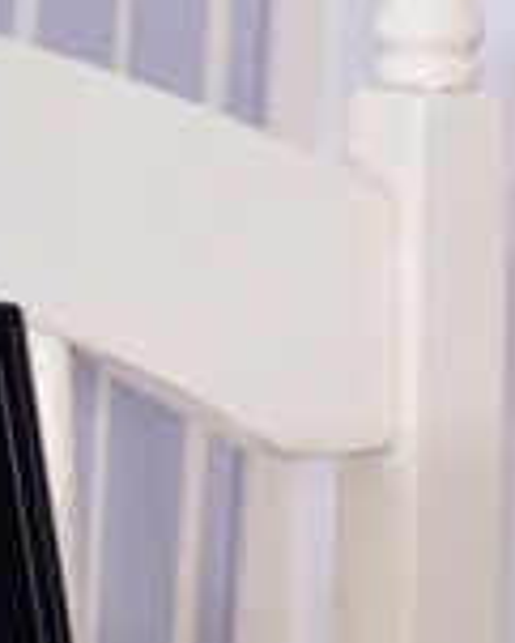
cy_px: 1633
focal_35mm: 372
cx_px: -468
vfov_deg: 5.0
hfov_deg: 4.1
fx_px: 7080
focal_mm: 50
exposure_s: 1/10
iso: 100
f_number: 16
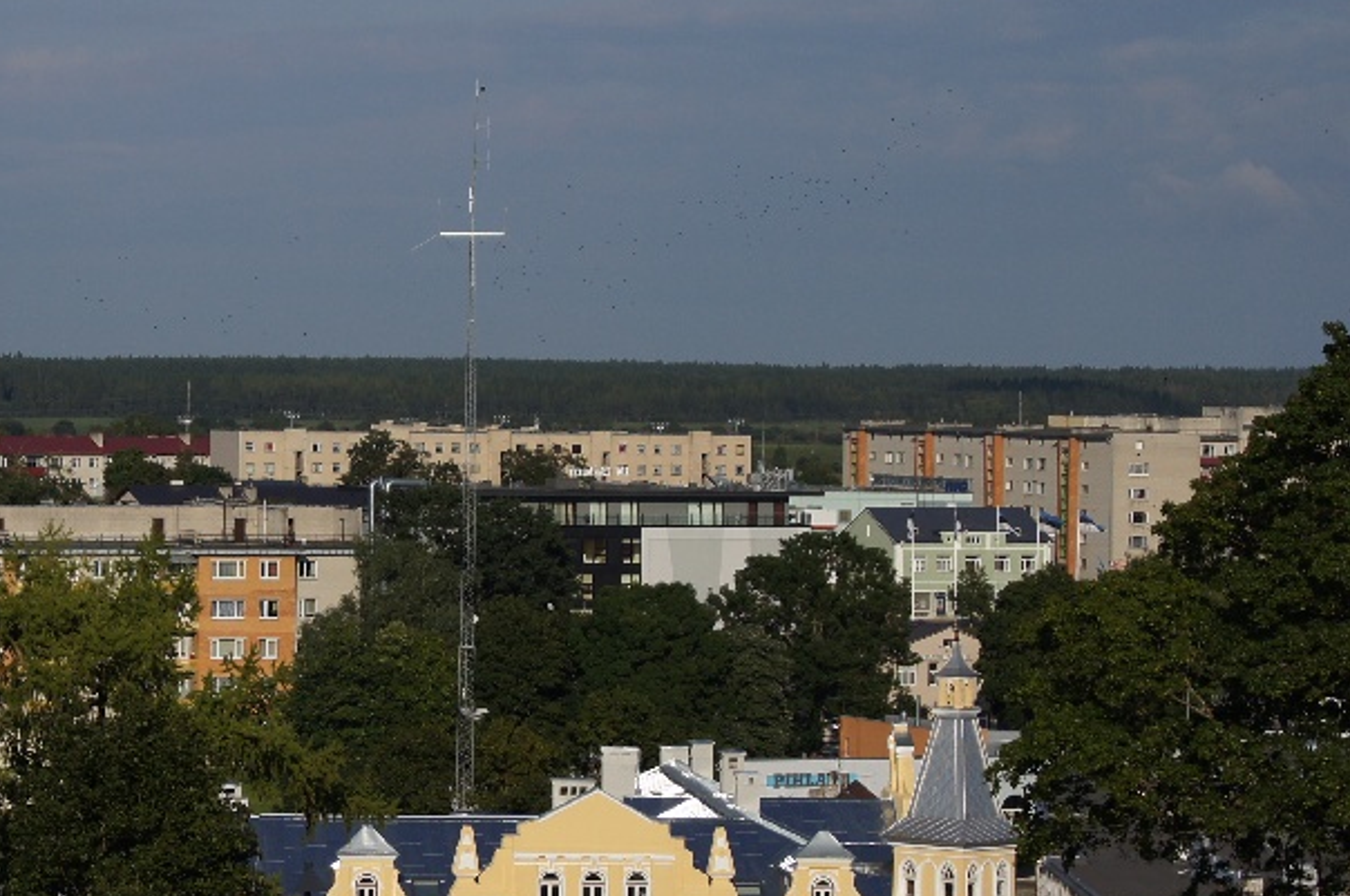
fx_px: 6141
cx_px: 226
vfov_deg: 8.3
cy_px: 527
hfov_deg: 12.5
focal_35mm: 164
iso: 100
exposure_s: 1/1600
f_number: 5.6
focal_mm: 55
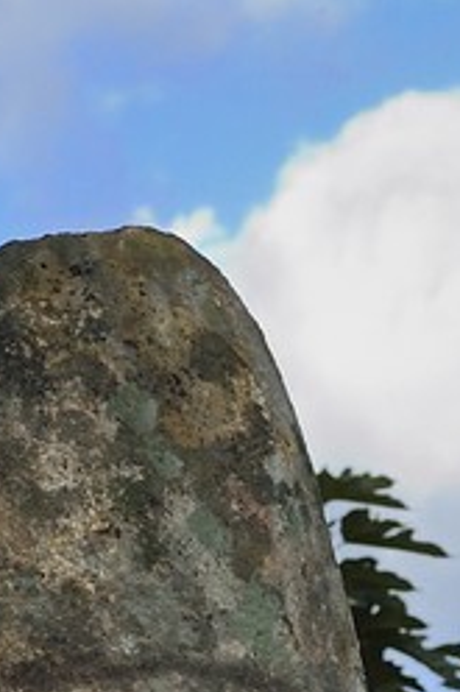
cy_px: 2165
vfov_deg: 5.4
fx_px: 6813
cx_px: -117
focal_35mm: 355
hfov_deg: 3.9
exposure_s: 1/250
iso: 800
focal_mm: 55
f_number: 9
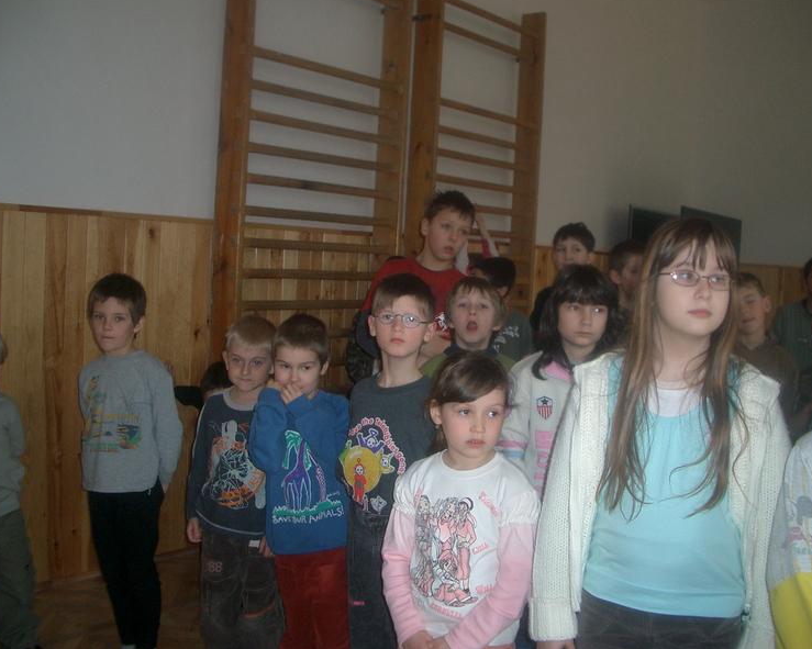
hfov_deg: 49.1
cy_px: 322
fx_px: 889
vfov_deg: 40.1
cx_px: 407
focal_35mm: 37
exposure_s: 1/40
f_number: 2.6
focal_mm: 5.8
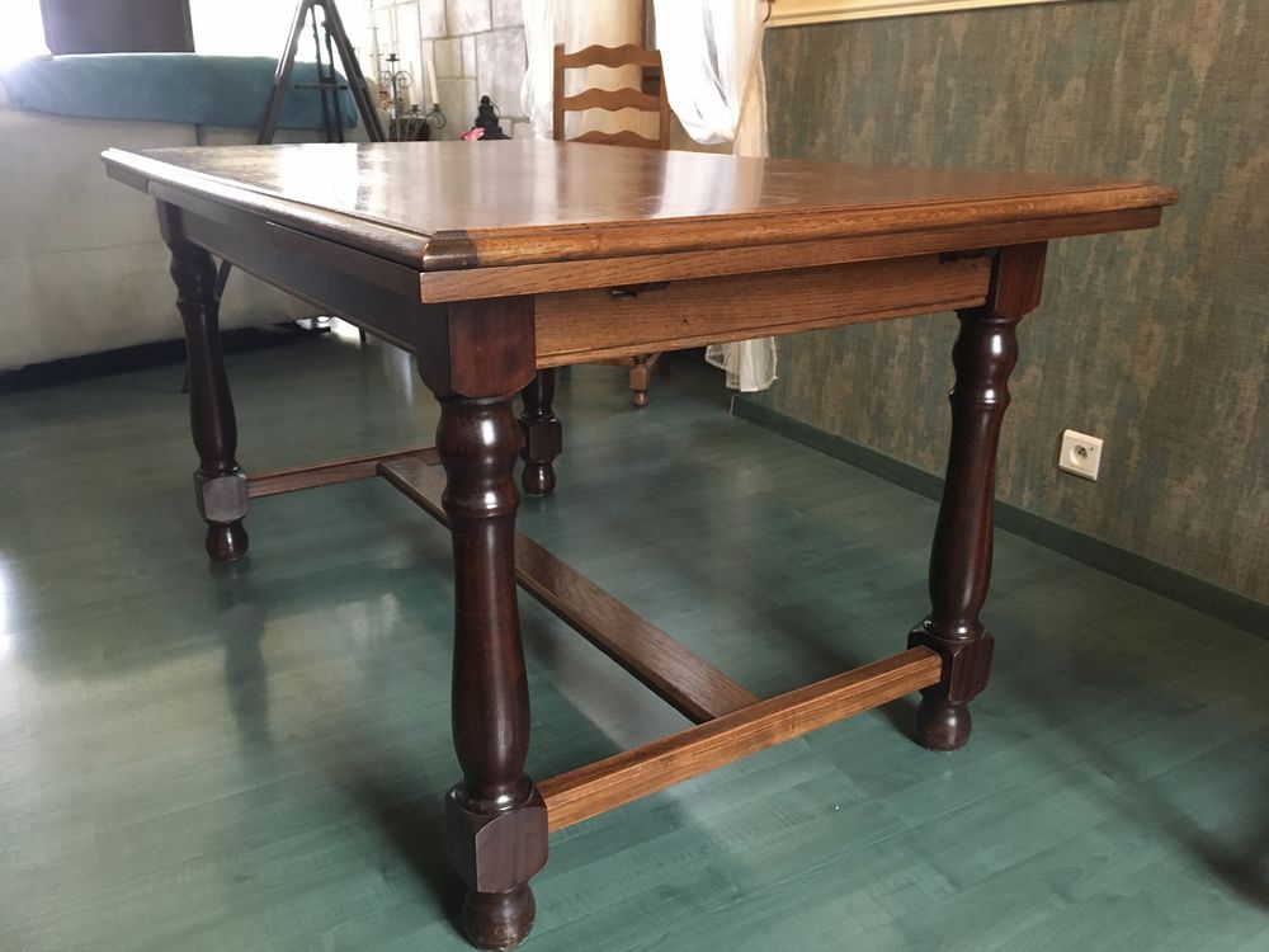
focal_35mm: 29
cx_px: 634
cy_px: 476
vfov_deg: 48.2
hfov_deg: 61.7
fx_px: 1063
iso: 200
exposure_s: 1/17
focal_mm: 4.15
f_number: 2.2
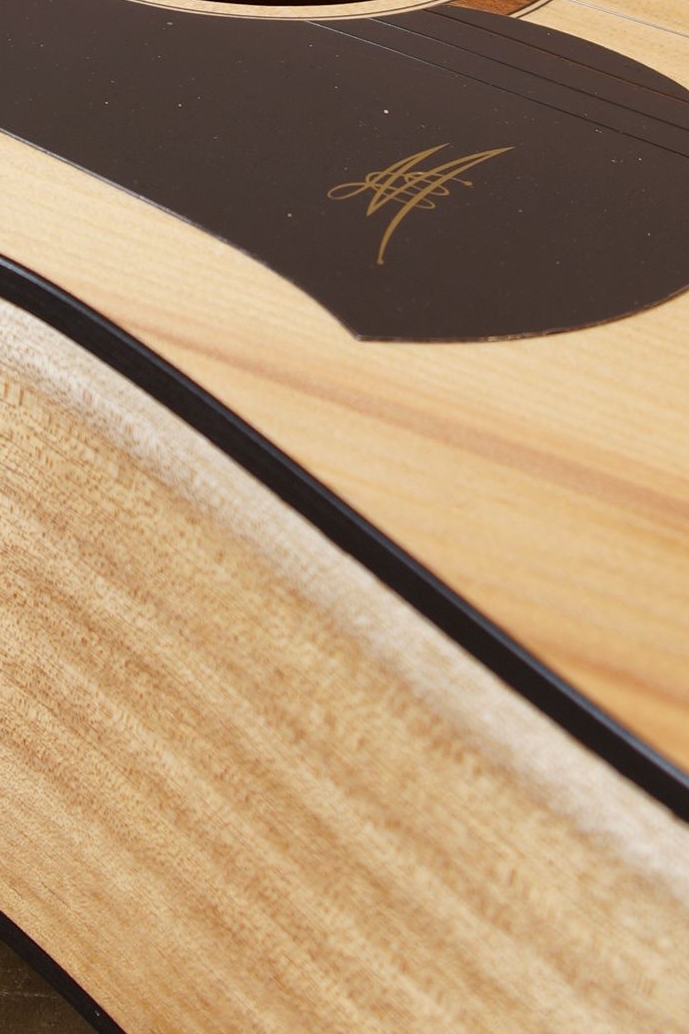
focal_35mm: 119
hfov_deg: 11.4
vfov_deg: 16.8
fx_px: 3416
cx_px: 44
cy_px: -34
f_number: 5
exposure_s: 1/10
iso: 100
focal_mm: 30
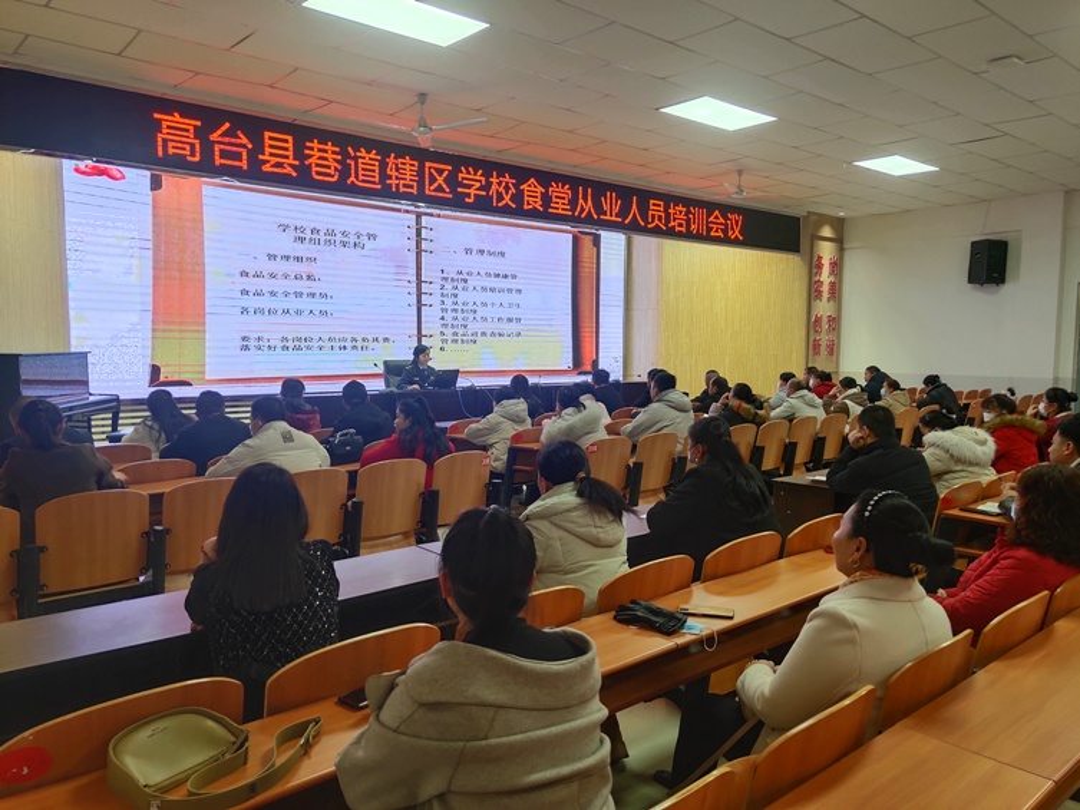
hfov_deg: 61.7
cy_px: 405
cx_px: 540
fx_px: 905
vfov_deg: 48.2
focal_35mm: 29
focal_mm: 4.27
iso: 124
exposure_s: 1/100
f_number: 1.8
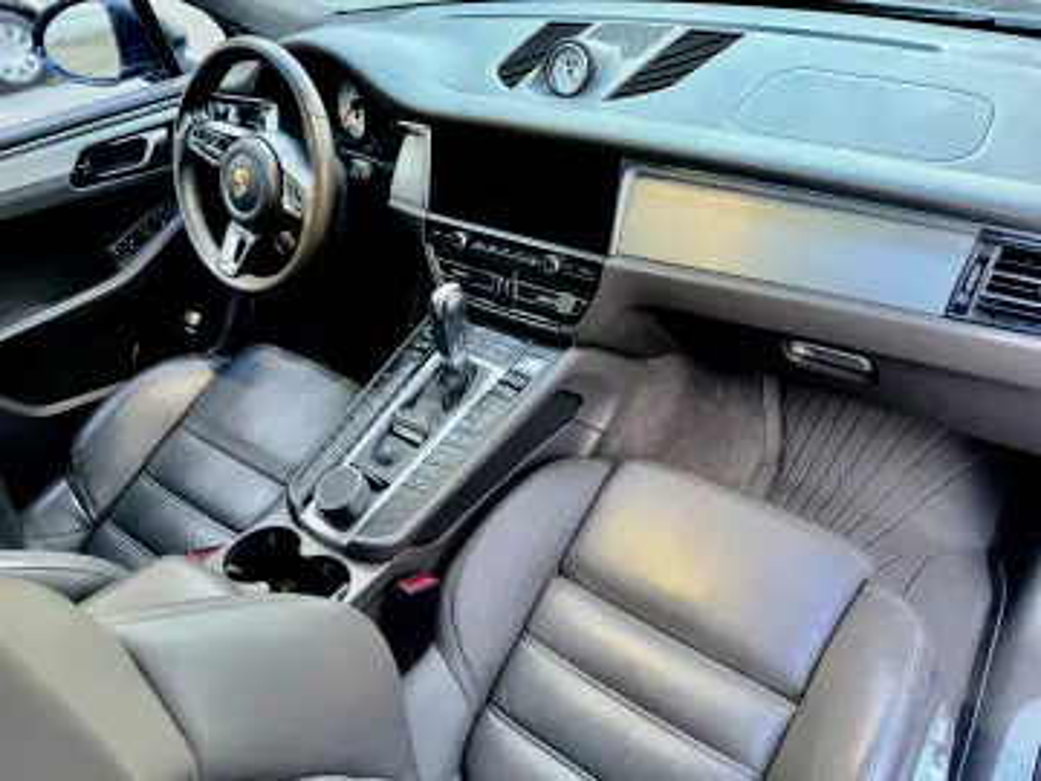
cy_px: 390
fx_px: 722
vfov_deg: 56.8
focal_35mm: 24
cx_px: 520
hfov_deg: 71.6
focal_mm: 6.76
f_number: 1.78
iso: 800
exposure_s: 1/60
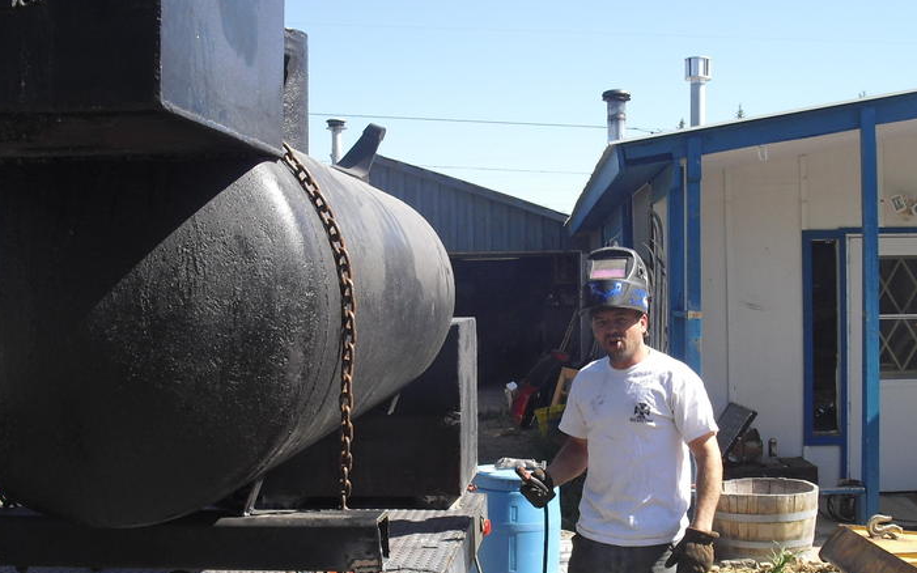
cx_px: 470
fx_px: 1224
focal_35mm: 49
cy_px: 354
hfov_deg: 41.1
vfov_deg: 26.3
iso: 100
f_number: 7.8
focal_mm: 6.3
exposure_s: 1/100
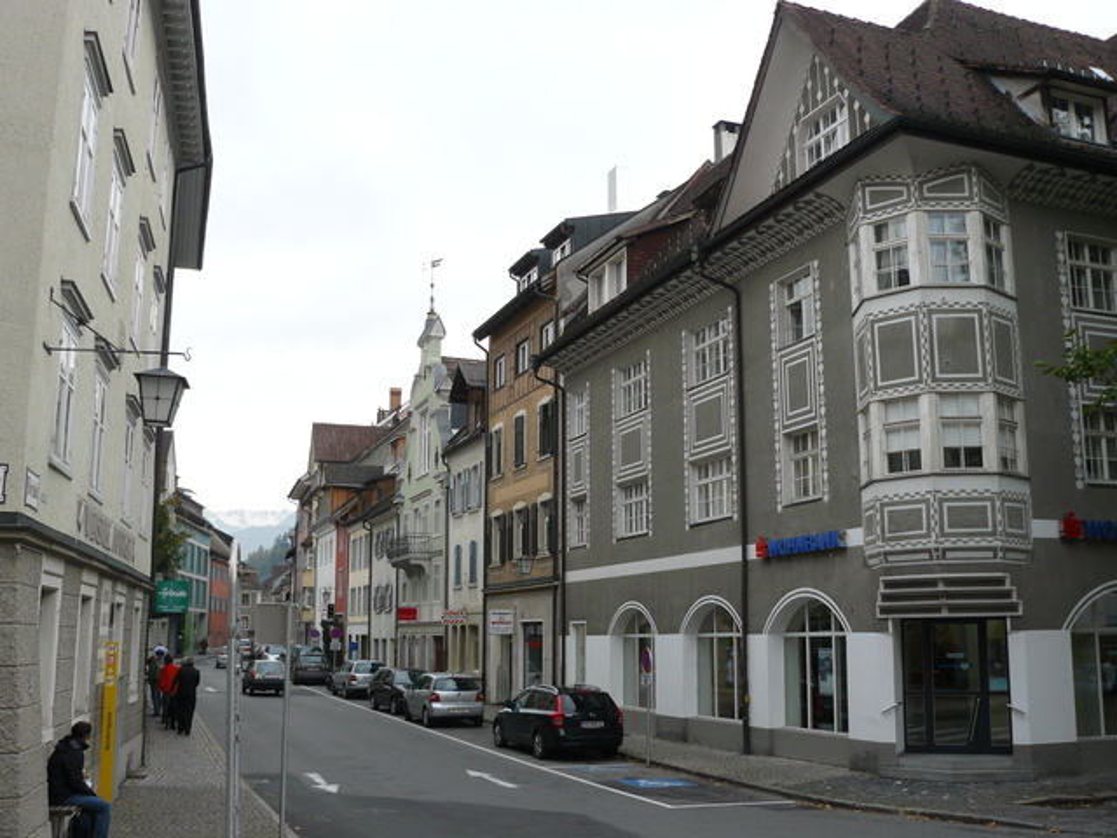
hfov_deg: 51.4
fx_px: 1162
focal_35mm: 36
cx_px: 558
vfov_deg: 39.7
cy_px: 419
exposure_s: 1/160
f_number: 4
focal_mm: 6
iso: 100
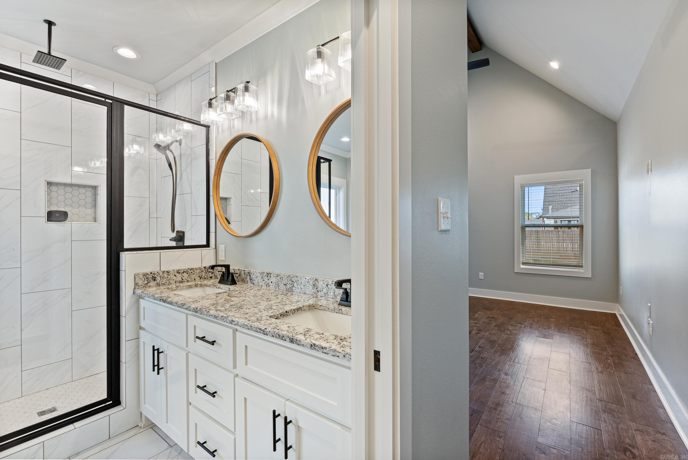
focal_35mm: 16
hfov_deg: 96.7
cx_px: 344
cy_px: 230
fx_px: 306
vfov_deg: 73.8
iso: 640
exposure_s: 1/6
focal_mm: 16
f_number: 9
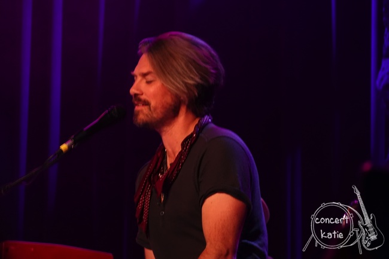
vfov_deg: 6.9
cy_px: 130
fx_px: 2160
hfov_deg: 10.3
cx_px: 194
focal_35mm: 200
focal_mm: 72
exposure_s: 1/30
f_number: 4.5
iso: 800
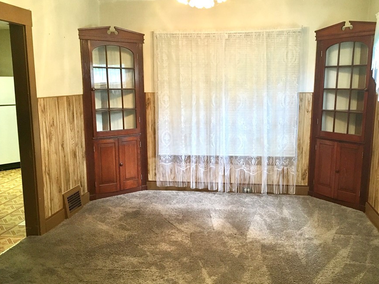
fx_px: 372
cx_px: 210
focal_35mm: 34
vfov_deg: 41.8
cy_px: 151
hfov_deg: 53.8
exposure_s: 1/30
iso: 160
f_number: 2.2
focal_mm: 4.15
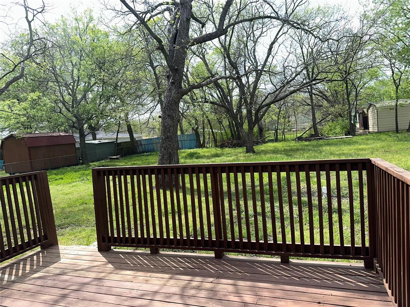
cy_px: 154
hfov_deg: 71.6
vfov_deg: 56.8
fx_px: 284
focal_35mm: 24
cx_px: 205
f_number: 1.78
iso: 80
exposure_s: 1/2410
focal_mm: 6.86
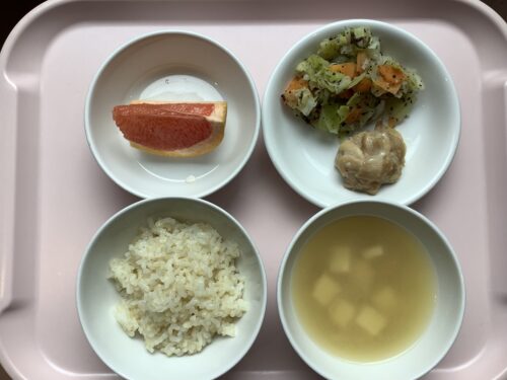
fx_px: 454
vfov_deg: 45.4
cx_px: 254
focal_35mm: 31
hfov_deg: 58.4
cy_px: 190
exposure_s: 1/127
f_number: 2.4
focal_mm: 3.3
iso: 25
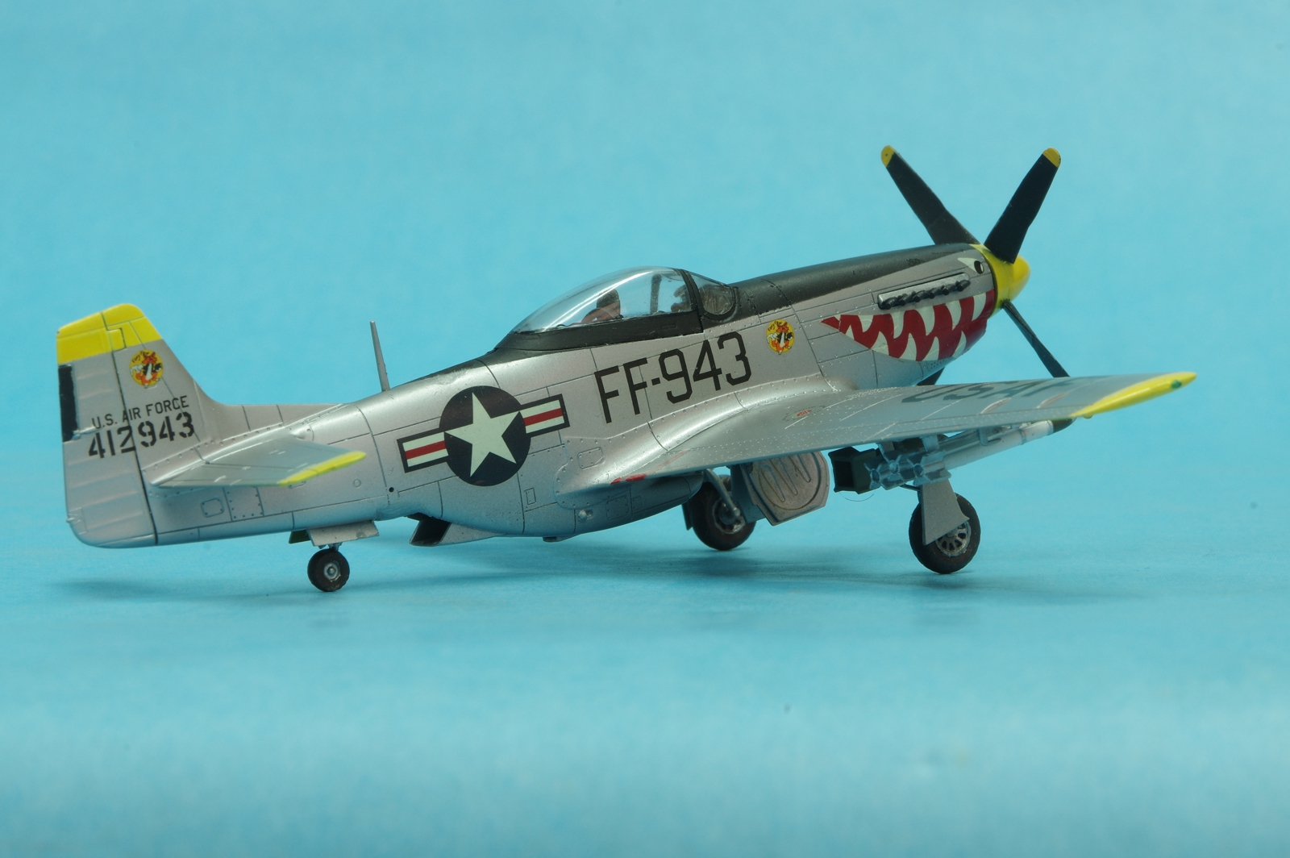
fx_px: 4010
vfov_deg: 12.2
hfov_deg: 18.3
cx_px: 645
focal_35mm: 112
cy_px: 429
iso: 100
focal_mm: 75
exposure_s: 2.5
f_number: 22
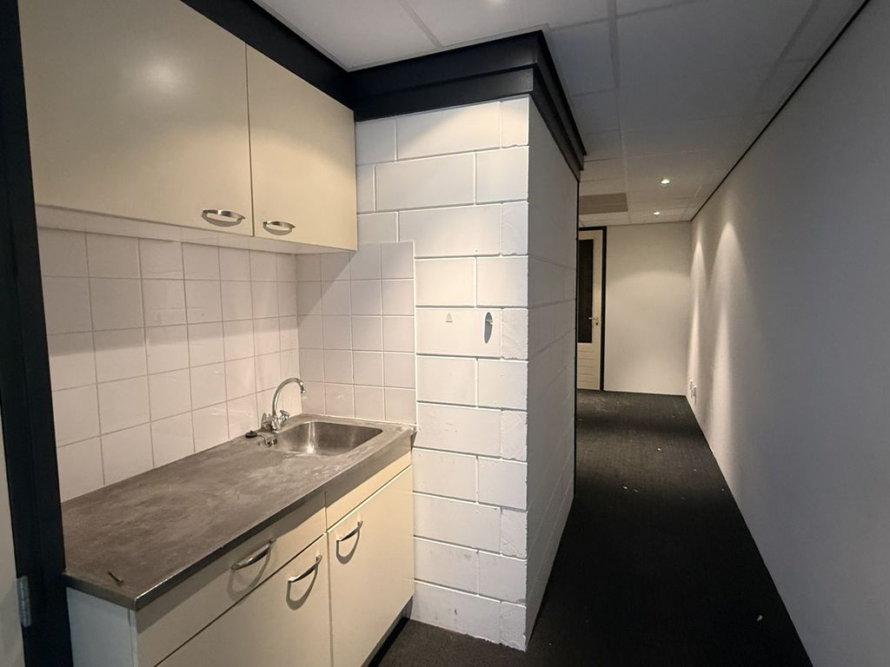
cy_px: 334
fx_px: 360
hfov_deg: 102.1
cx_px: 445
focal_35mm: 14
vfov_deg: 85.7
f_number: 2.2
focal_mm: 2.22
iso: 500
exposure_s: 1/50
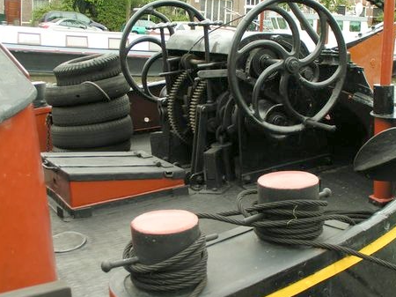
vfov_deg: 22.2
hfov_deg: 29.4
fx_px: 755
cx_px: 214
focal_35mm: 66
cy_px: 140
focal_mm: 9.2
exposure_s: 1/100
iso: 50
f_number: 4.5
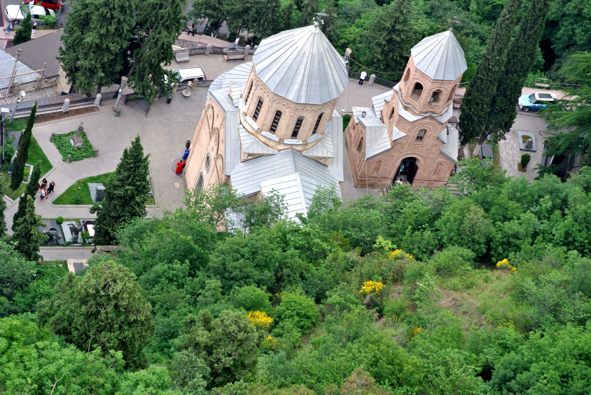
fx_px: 4882
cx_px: 296
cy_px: 198
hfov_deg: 6.9
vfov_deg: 4.6
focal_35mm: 297
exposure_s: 1/50
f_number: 5.6
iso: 200
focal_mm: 110
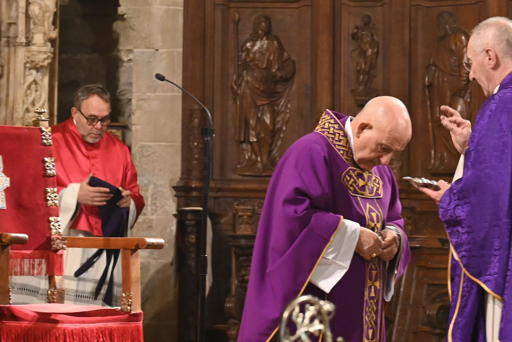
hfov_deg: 7.4
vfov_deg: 5.0
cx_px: 438
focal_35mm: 277
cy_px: 234
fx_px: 3939
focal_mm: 100
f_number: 5
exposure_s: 1/50
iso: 3200
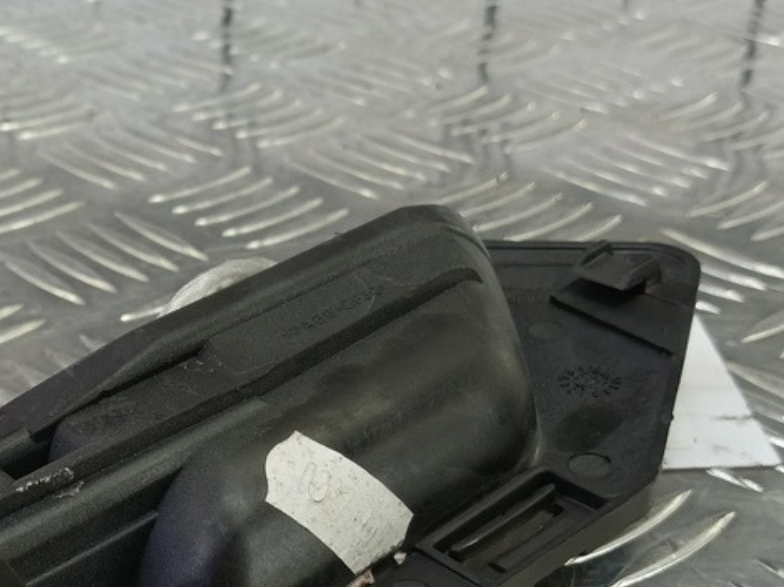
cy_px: 539
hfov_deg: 37.3
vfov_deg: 27.9
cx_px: 205
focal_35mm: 50
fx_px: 1132
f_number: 1.6
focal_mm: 4.11
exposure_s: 1/50
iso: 151
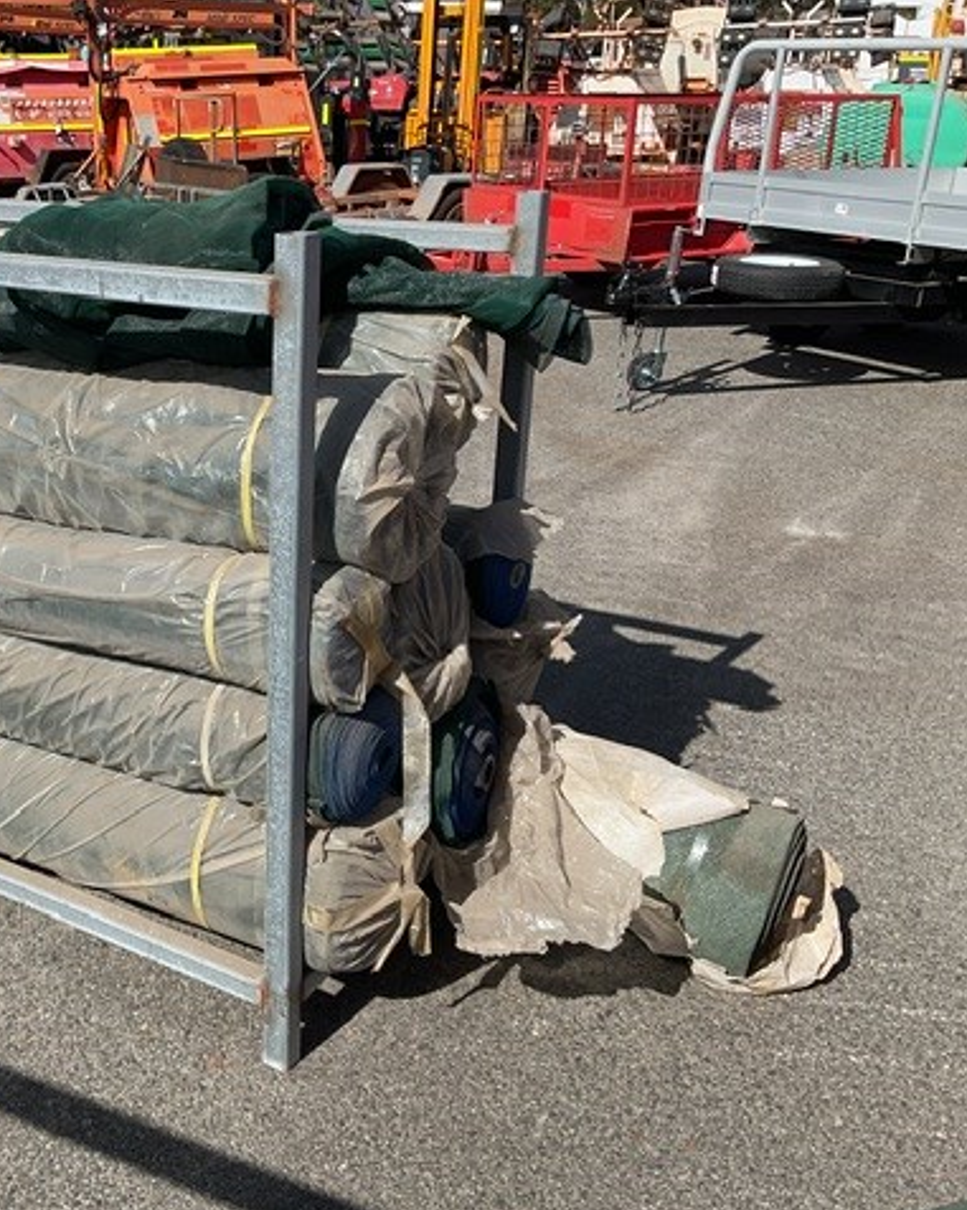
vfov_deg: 48.0
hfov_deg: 37.8
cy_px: 606
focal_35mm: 38
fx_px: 1361
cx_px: 208
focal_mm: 3
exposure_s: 1/2320
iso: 16
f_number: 1.8
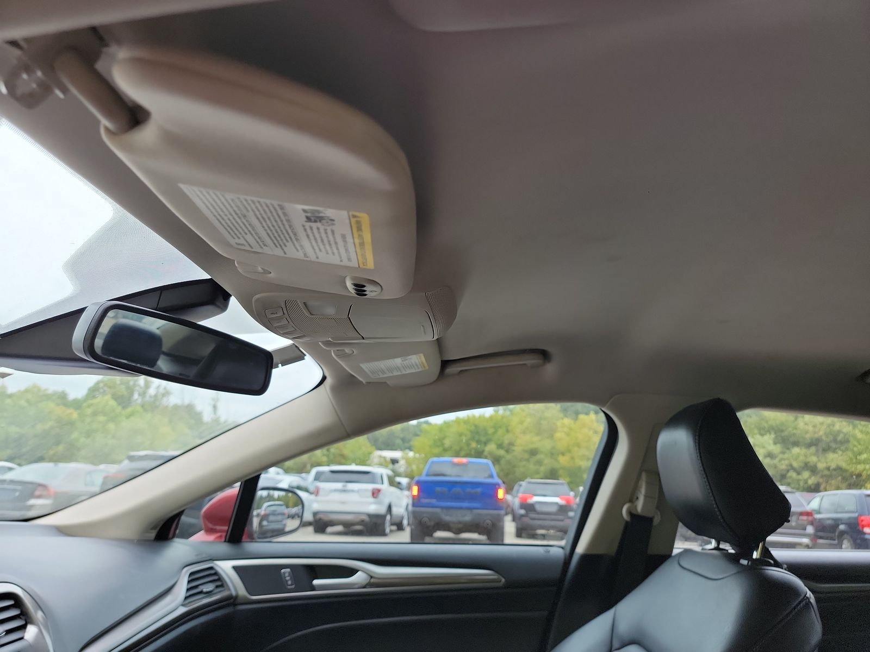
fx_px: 603
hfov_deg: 71.6
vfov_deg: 56.8
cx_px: 435
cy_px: 326
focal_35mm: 24
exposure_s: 1/59
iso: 63
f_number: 1.8
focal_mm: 6.7
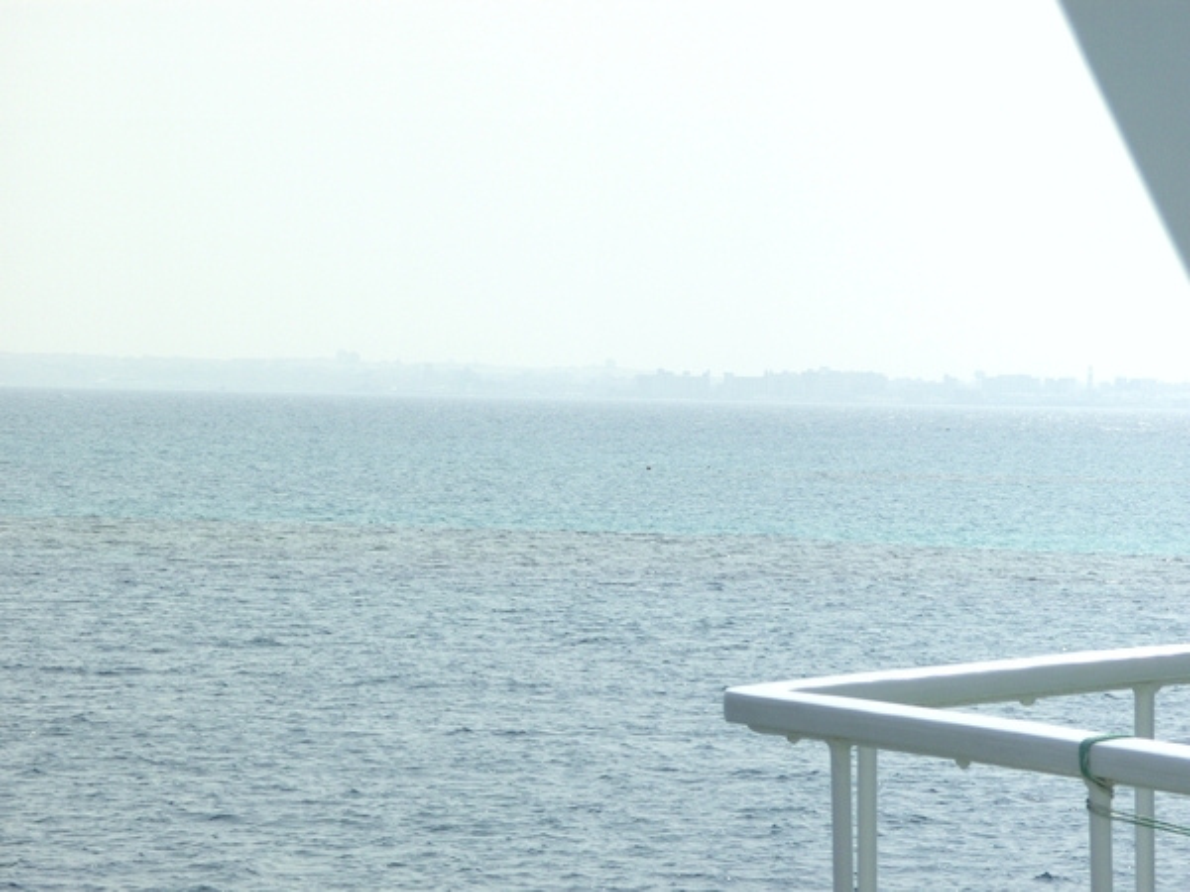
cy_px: 446
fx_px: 6360
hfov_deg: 10.7
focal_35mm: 185
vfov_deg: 8.0
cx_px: 595
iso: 100
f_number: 8
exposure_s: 1/440
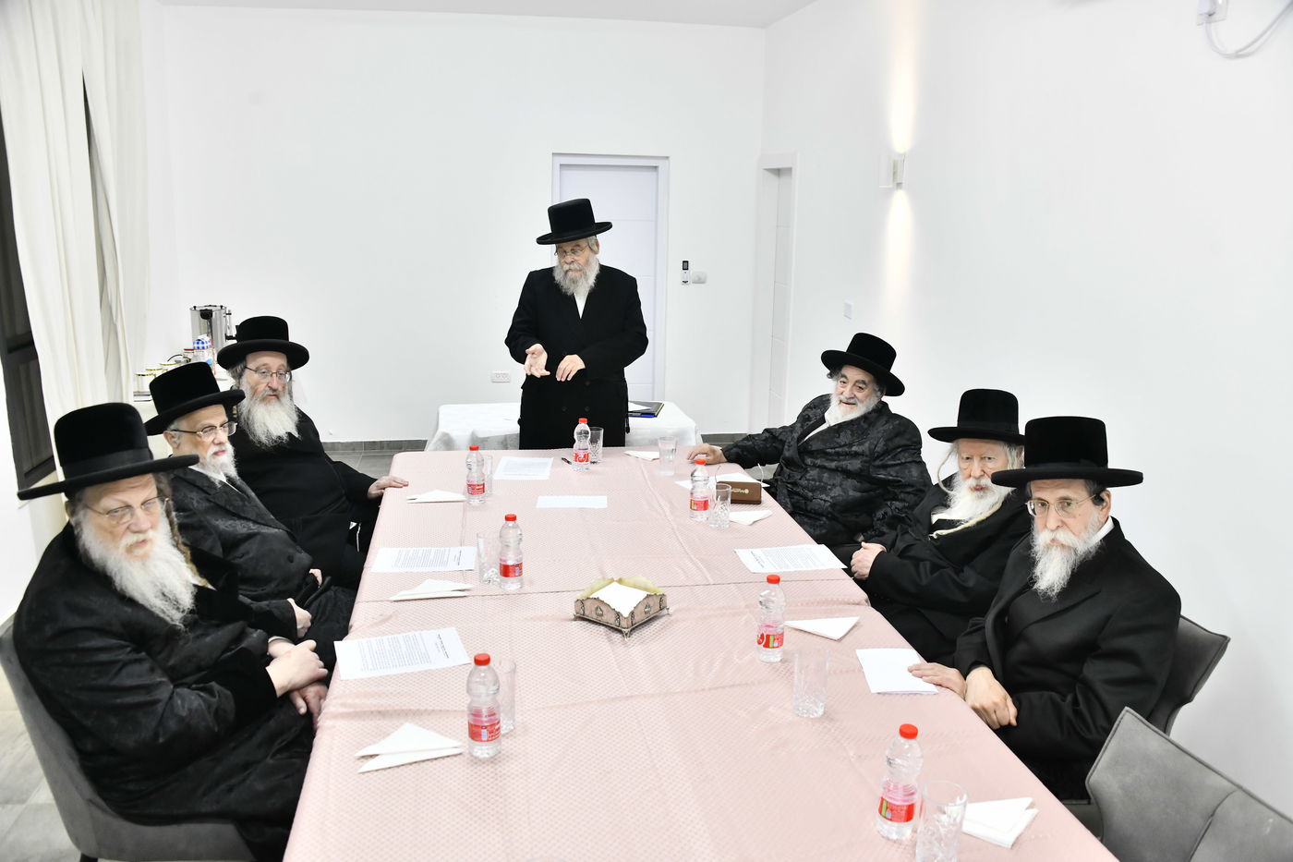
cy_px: 431
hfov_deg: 65.5
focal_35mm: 28
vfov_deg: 46.4
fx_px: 1005
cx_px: 646
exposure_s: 1/200
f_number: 5.6
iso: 1600
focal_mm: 28
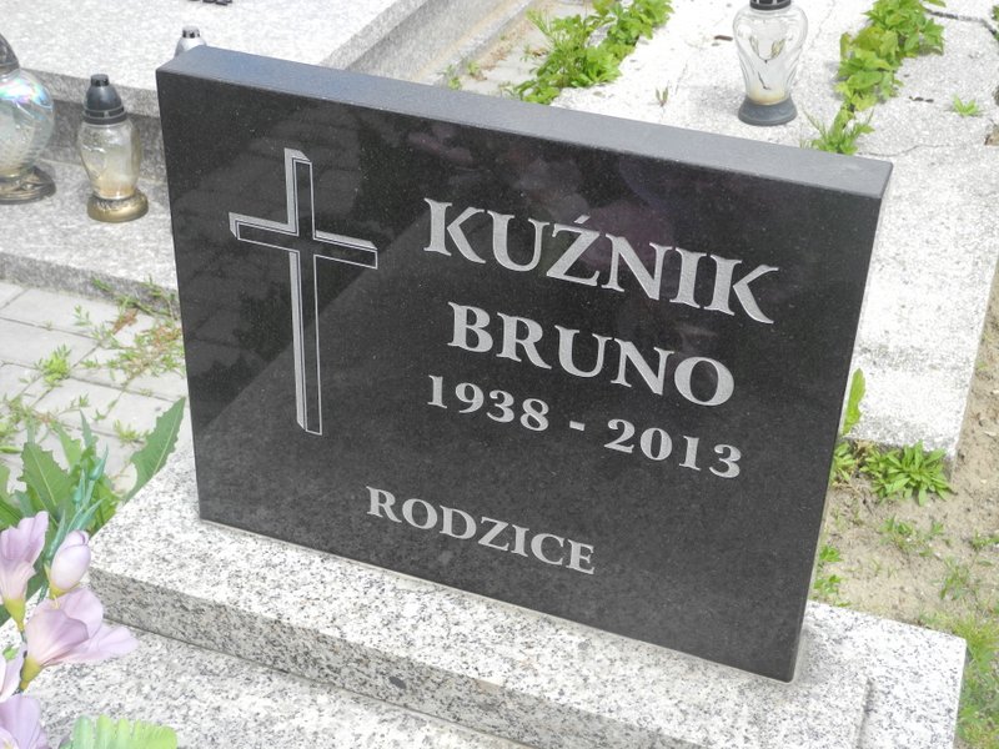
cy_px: 374
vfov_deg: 29.1
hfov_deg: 38.2
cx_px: 500
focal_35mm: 50
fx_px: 1443
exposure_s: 1/500
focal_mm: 10.7
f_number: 3.5
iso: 100
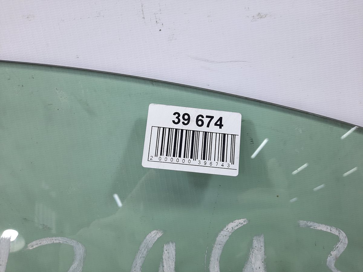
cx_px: 182
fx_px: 262
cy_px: 136
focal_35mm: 25
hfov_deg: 69.4
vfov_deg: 54.9
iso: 32
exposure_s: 1/50
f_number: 2
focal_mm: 4.6
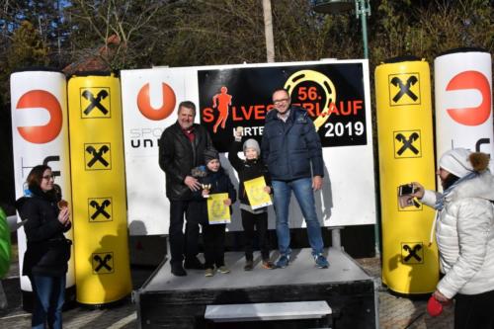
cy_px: 164
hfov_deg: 46.4
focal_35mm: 42
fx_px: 576
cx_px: 247
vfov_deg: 31.9
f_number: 18
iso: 2000
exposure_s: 1/2000
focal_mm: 28
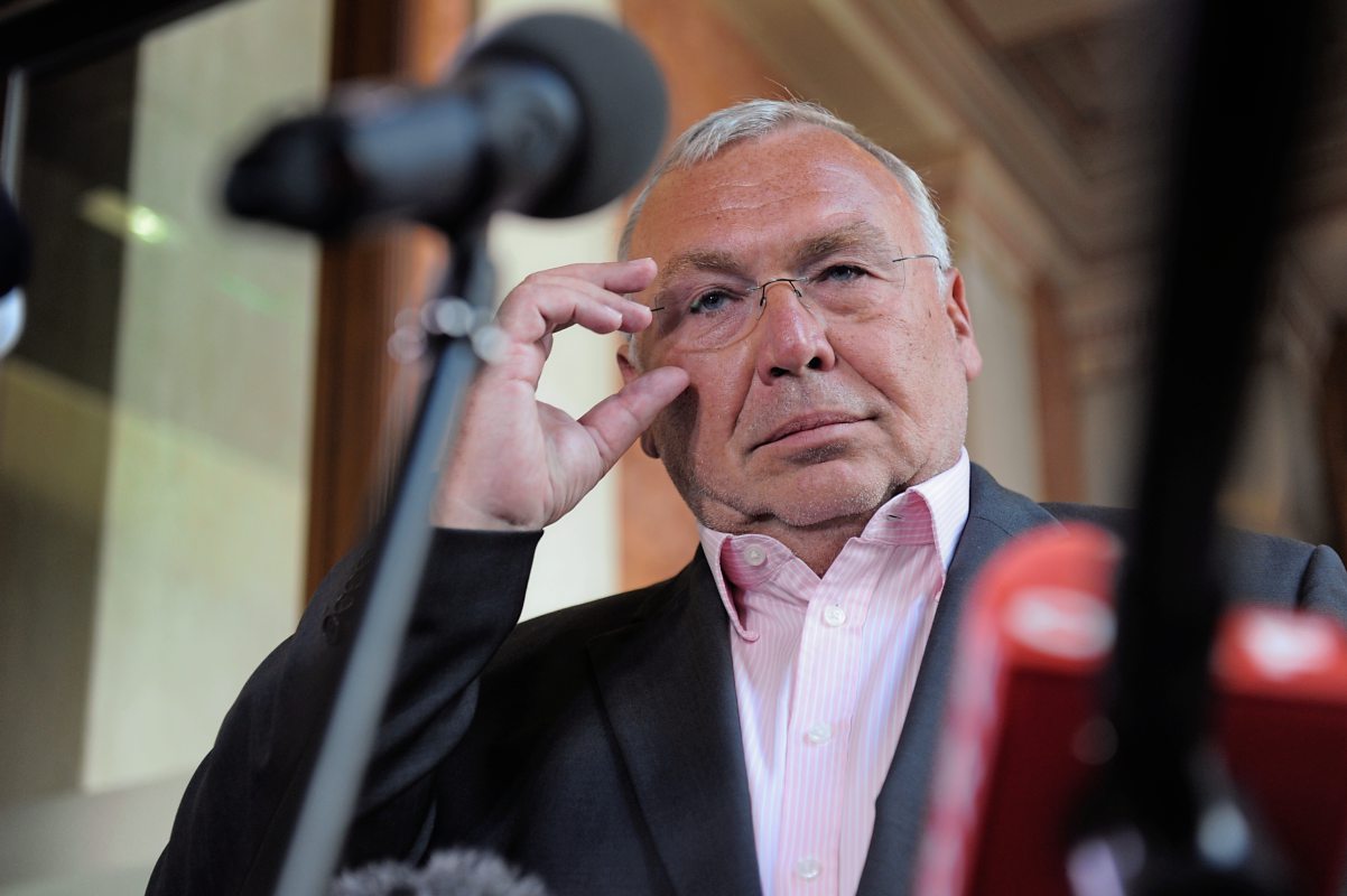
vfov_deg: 19.4
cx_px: 674
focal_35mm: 70
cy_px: 448
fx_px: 2618
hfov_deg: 28.9
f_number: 4
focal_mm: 70
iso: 1600
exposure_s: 1/200
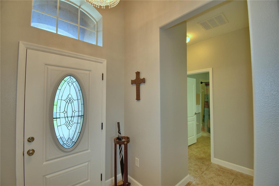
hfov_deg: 100.4
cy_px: 93
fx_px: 116
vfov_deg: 77.3
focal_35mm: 15
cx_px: 140
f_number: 4.5
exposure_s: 1/60
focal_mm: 10
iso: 125
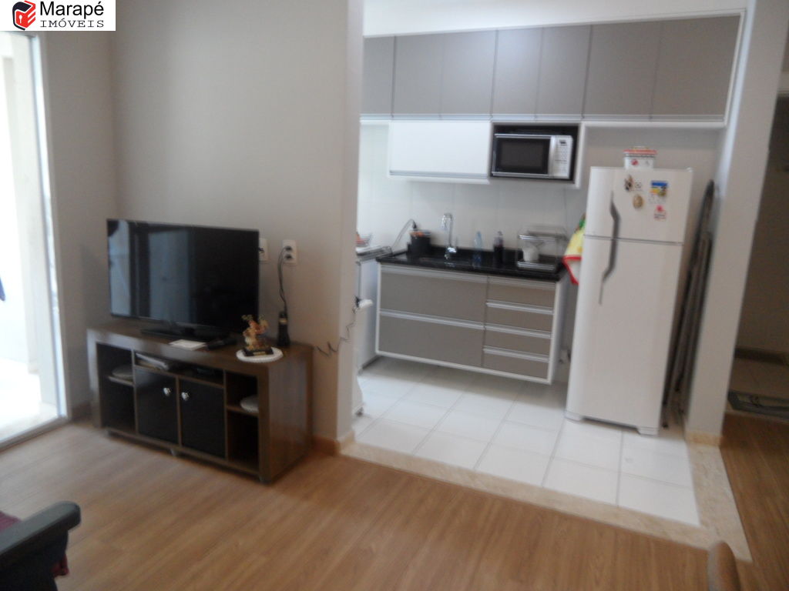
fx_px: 547
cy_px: 296
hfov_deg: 71.6
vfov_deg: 56.8
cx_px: 394
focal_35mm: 24
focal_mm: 4.1
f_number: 2.9
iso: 160
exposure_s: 1/30
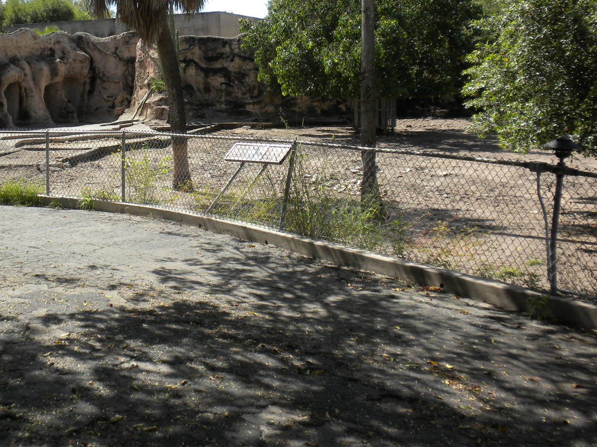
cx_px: 191
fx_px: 931
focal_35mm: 54
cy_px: 127
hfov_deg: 35.1
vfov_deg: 26.8
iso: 64
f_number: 3.5
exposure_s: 1/505
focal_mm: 6.6
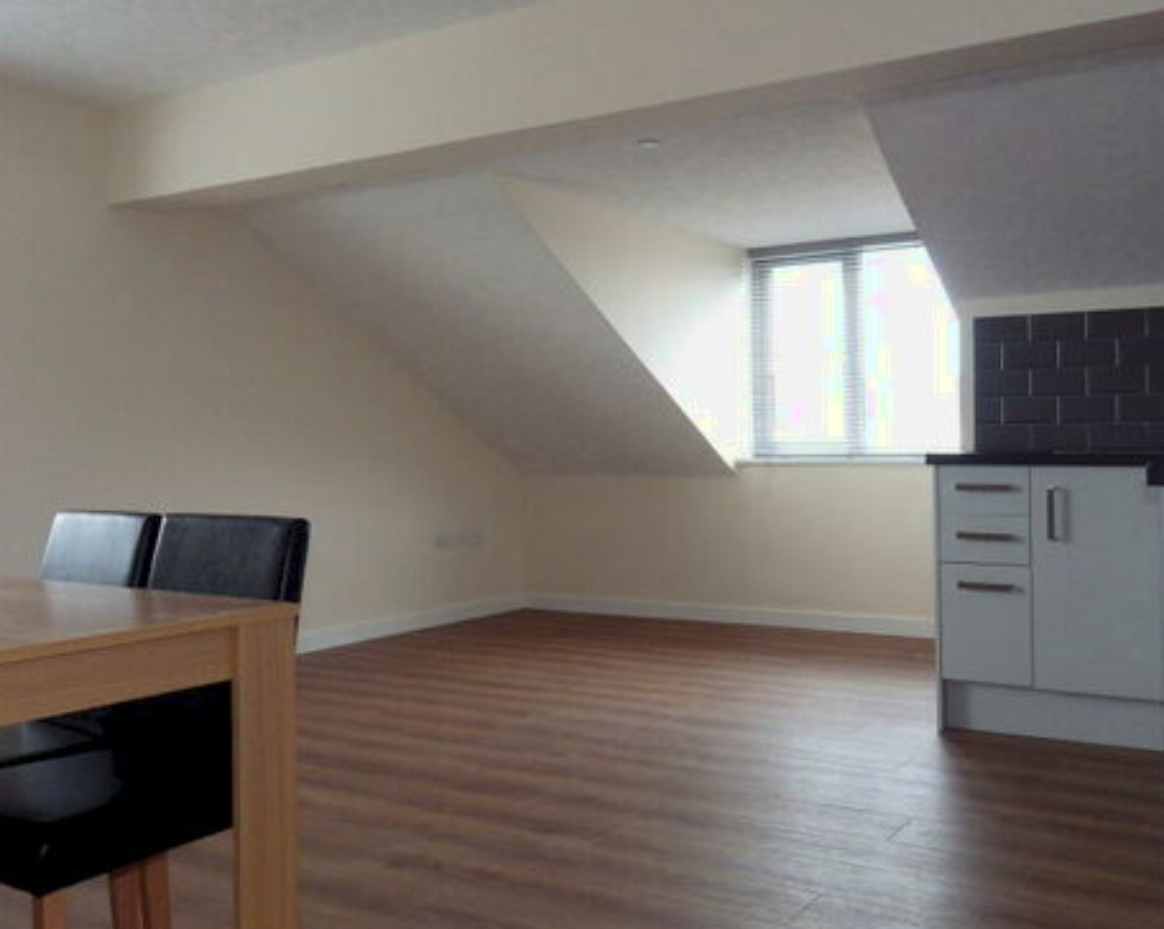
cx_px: 633
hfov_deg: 54.2
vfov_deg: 44.5
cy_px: 433
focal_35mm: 33
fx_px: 1136
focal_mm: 4
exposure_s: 1/45
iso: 200
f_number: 3.1
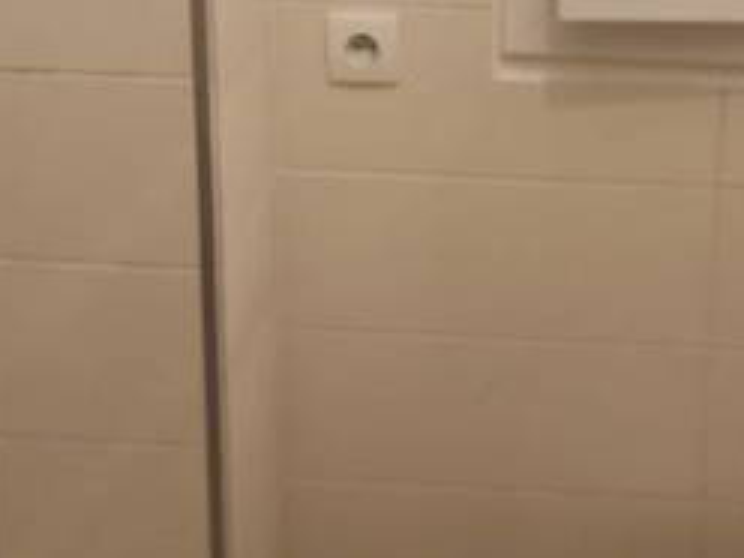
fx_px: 1848
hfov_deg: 22.7
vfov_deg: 17.0
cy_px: 93
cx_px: 453
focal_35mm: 86
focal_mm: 4.75
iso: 320
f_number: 1.8
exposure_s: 1/100
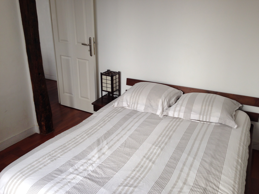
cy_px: 97
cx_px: 130
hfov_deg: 55.4
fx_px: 247
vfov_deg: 42.9
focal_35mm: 33
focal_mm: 4.12
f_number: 2.4
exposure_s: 1/40
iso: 50
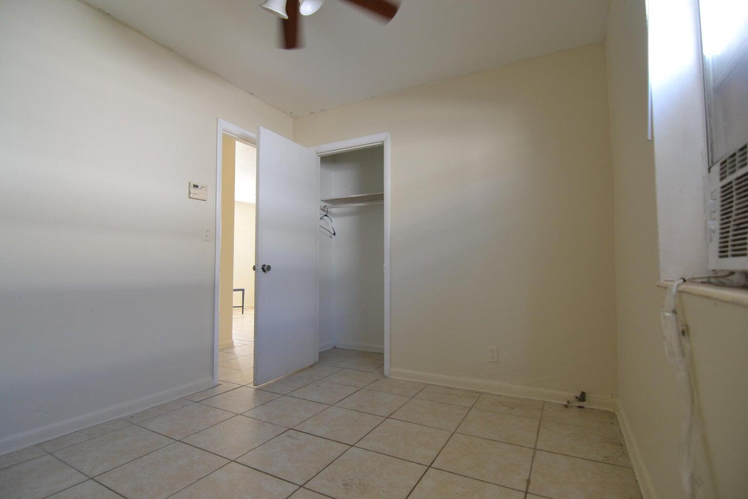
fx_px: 343
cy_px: 250
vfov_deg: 72.1
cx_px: 374
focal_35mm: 16
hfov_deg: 95.0
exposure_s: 1/60
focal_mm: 11
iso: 400
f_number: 3.5
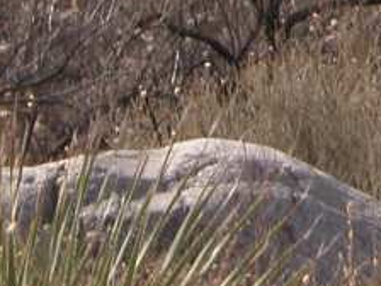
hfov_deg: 3.7
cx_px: 799
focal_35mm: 532
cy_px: -451
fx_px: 5855
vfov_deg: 2.8
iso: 100
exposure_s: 1/226
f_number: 3.6
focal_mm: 23.7
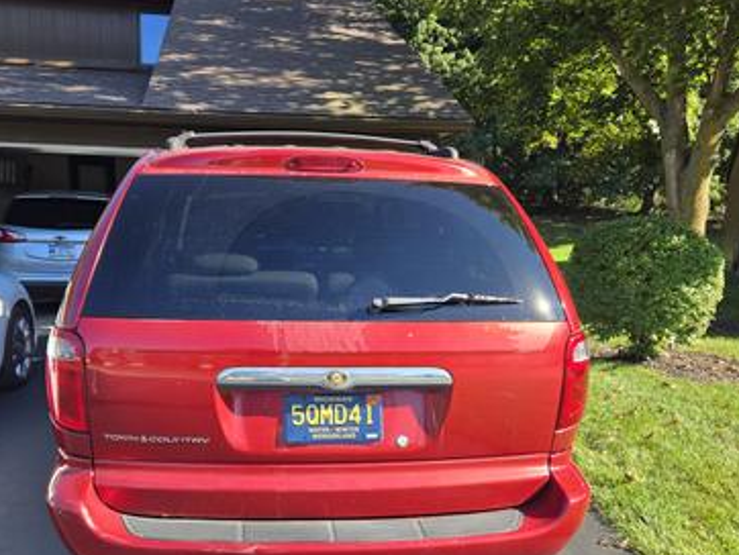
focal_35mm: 32
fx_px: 684
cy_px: 347
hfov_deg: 56.5
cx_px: 314
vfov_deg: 43.9
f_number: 1.8
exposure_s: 1/796
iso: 25
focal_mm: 5.4
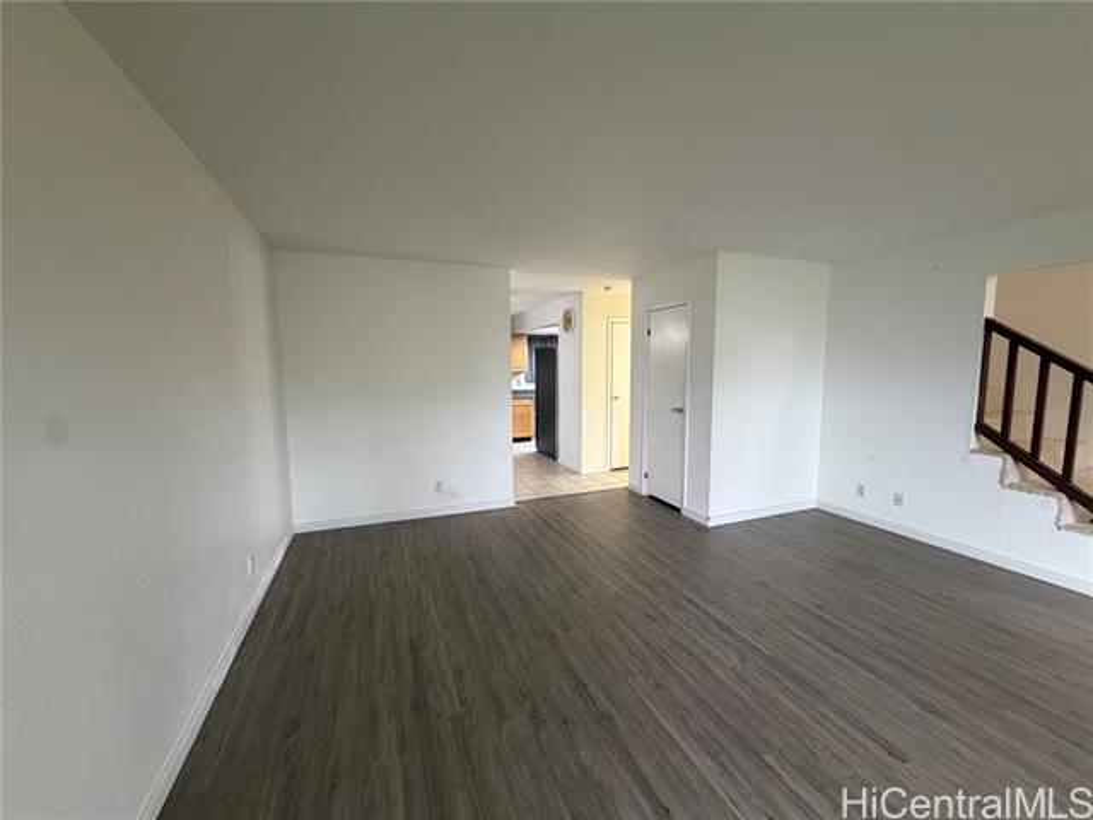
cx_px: 546
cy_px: 410
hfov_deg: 102.1
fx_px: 442
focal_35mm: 14
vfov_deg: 85.7
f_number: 2.2
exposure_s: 1/60
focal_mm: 2.22
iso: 320
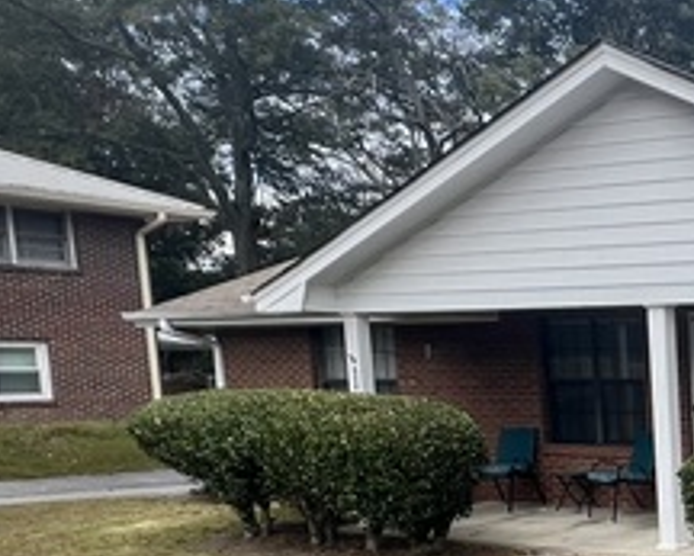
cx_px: 1025
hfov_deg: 27.8
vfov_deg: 30.9
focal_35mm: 47
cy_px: 479
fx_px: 966
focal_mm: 1.57
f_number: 1.8
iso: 32
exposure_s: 1/467
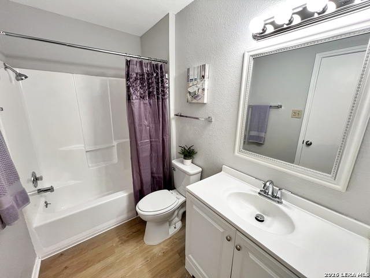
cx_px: 185
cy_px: 139
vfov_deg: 89.9
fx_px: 139
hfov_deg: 106.2
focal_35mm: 13
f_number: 1.8
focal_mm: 1.57
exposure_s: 1/60
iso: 160
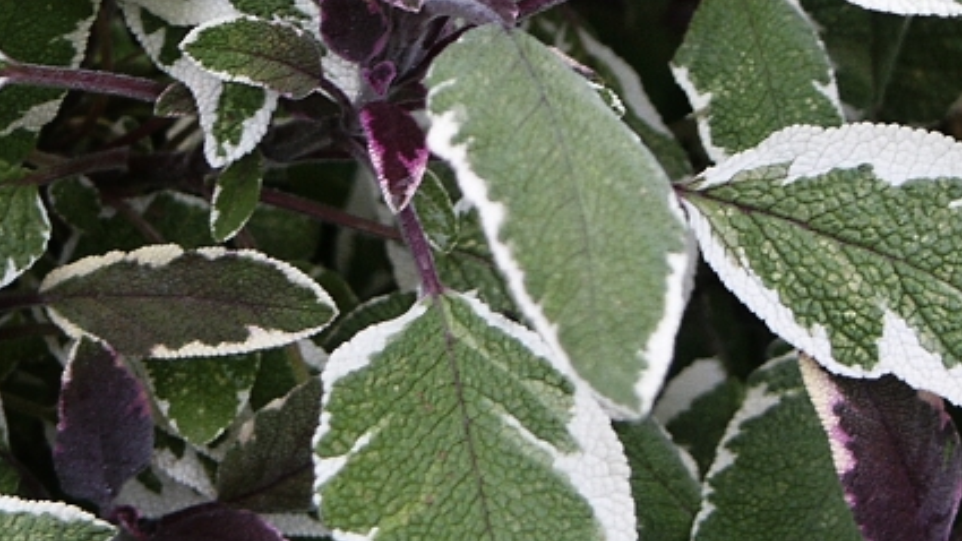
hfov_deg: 13.4
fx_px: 4081
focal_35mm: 160
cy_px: -134
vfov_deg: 7.5
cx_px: 459
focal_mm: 15.54
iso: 64
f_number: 3.6
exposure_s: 1/125
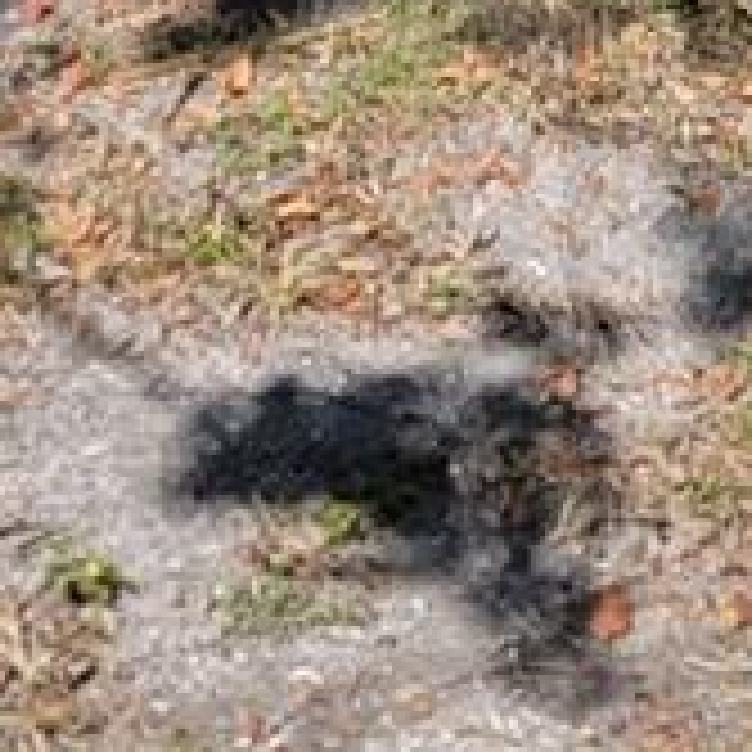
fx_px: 3736
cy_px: -1432
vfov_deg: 9.3
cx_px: 441
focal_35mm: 152
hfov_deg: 11.5
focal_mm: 6.7
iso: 16
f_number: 1.8
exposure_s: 1/907
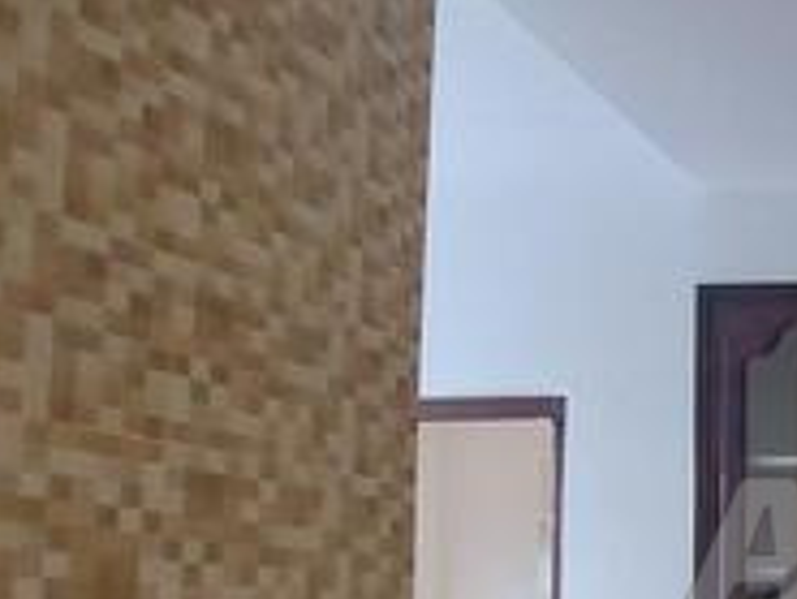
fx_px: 1037
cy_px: 543
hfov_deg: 30.8
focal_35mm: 45
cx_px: 1086
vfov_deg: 30.7
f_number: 2.2
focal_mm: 1.74
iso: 200
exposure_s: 1/50
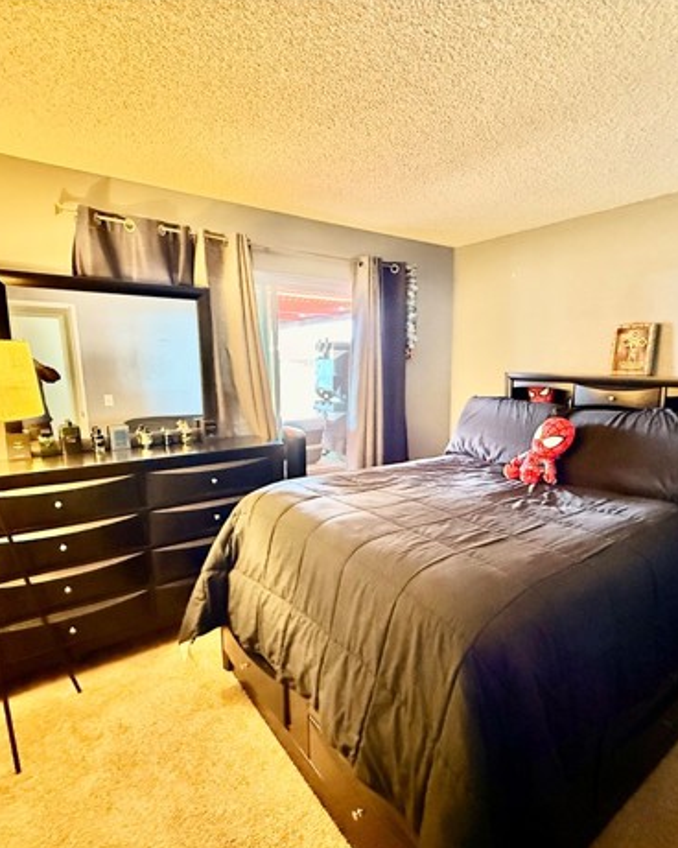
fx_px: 477
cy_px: 439
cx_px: 392
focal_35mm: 19
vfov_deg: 83.3
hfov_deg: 70.4
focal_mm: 2.22
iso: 1250
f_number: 2.2
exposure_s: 1/40
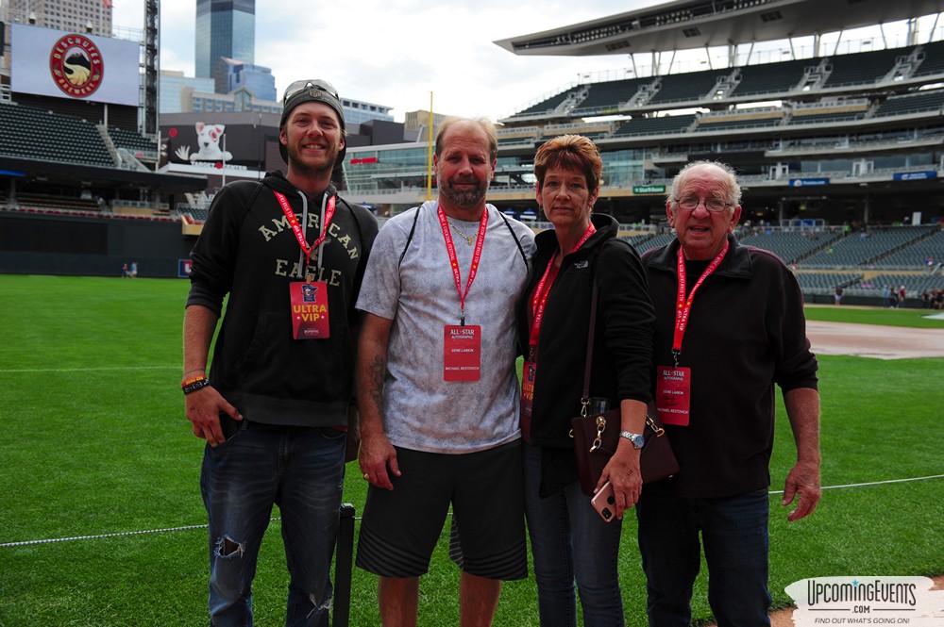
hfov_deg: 55.8
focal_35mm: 34
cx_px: 472
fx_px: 891
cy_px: 314
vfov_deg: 38.8
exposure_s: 1/1600
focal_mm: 34
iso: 400
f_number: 4
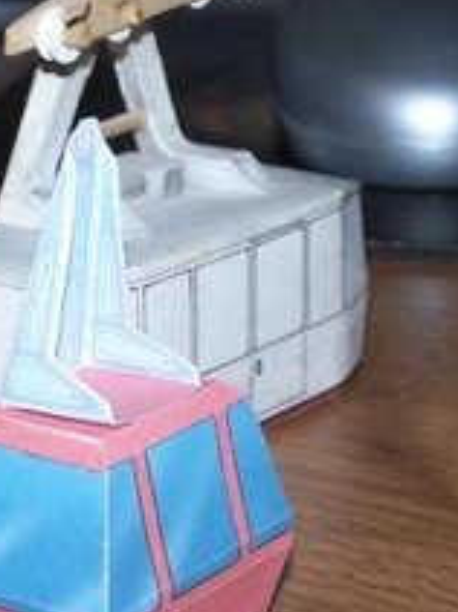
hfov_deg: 11.3
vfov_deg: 15.1
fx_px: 2313
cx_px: 168
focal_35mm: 131
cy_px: 328
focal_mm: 11.5
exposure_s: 1/80
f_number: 3.2
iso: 80
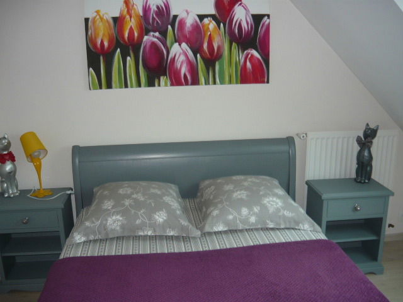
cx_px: 202
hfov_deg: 55.4
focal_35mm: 33
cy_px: 151
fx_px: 384
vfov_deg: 42.9
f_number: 2.8
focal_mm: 5.5
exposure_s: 1/30
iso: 100
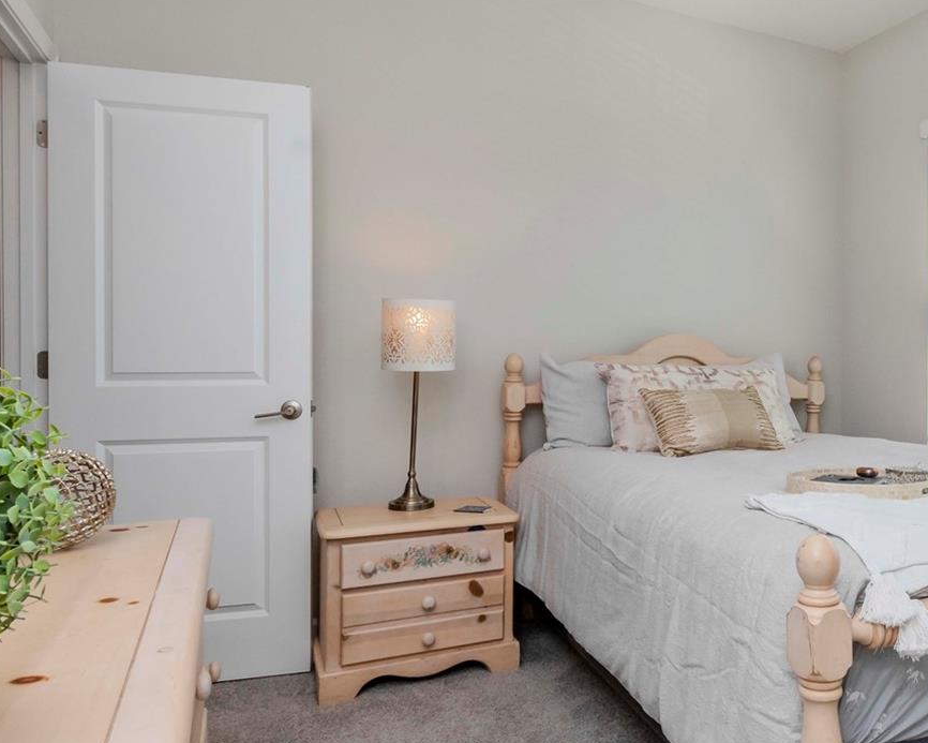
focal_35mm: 26
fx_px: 714
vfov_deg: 54.9
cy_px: 358
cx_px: 679
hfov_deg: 62.8
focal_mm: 10
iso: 500
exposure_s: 1/160
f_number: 10
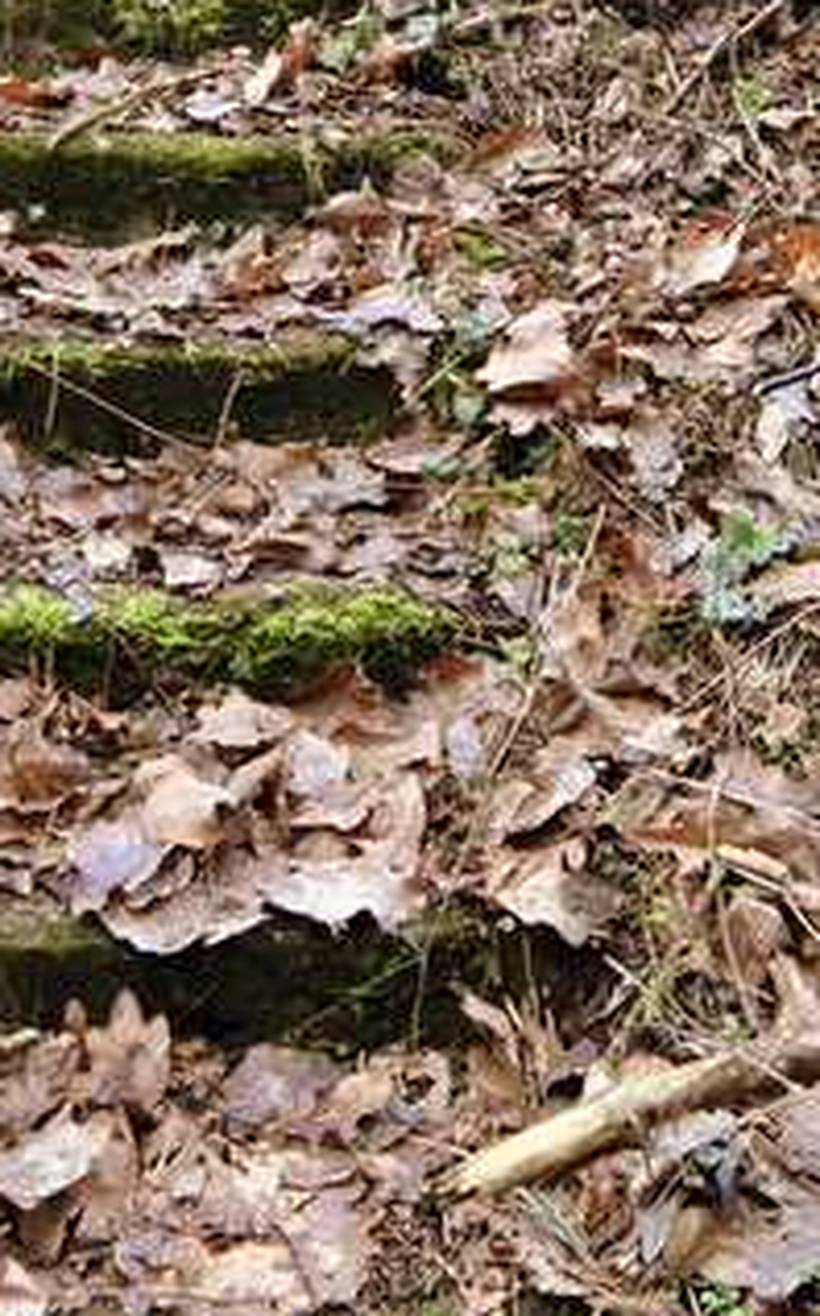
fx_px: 1936
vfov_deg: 34.7
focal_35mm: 54
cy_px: 50
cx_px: 141
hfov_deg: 23.5
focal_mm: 14
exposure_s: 1/60
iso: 1600
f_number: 6.3
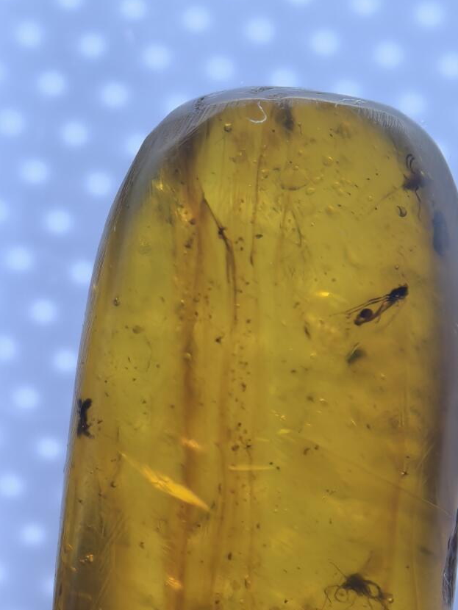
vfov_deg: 9.6
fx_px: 3632
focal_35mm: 206
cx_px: 154
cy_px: 430
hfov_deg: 7.2
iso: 100
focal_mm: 14.6
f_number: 3
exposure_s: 1/100
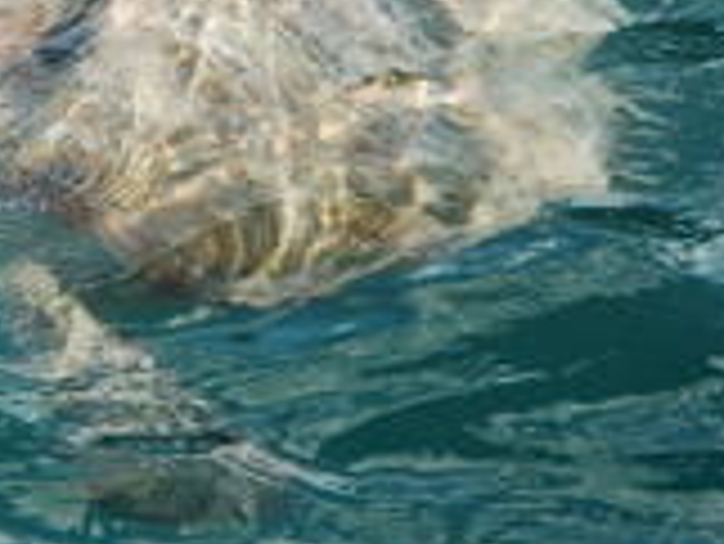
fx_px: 11972
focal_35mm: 572
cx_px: 45
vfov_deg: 2.6
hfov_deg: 3.5
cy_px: 27
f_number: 6
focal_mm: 116
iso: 200
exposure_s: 1/250
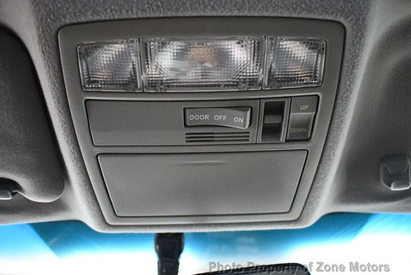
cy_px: 139
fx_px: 423
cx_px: 201
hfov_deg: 51.9
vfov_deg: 36.0
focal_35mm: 37
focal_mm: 18
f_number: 3.5
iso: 7200
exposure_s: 1/60
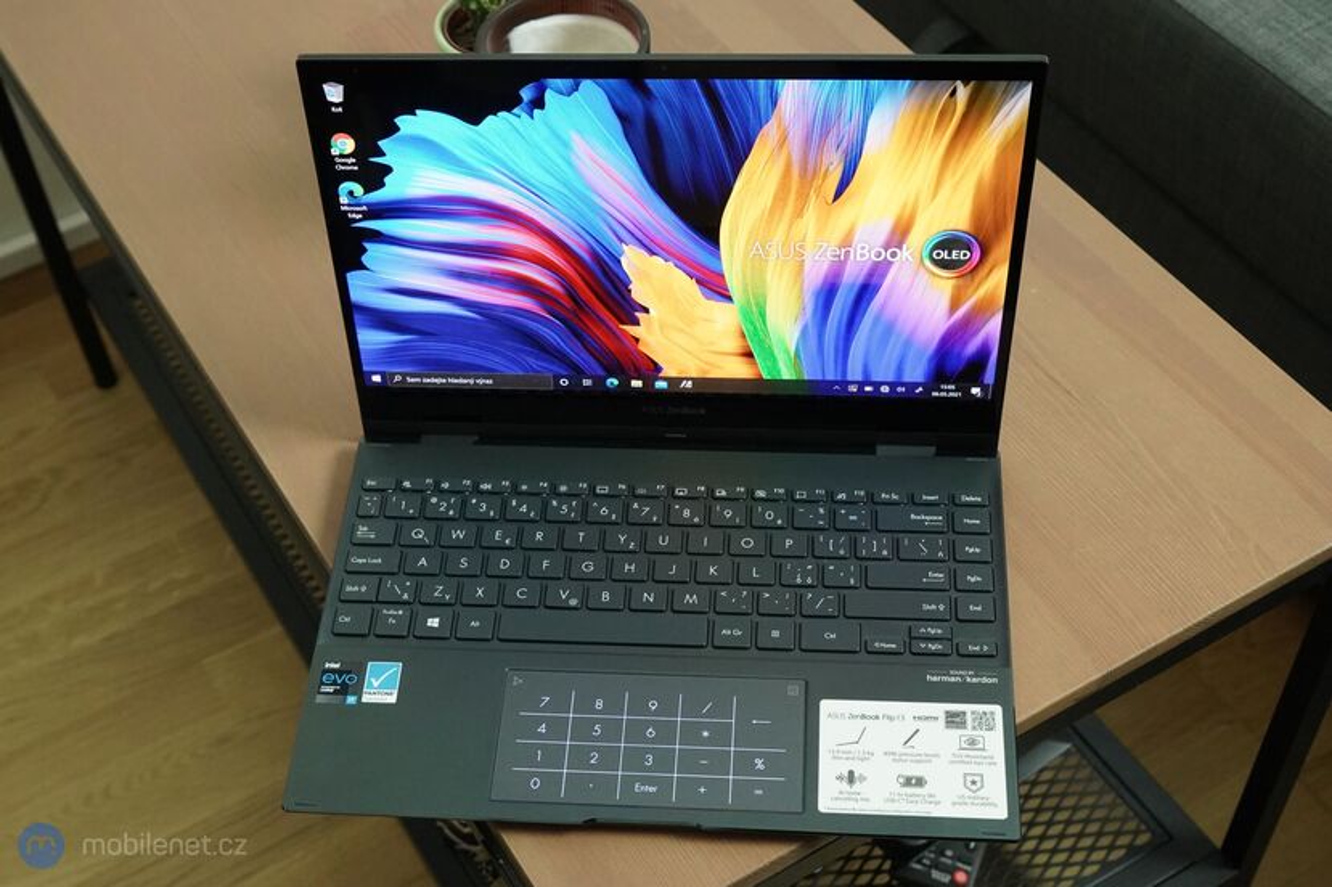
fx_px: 1294
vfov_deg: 37.8
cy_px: 444
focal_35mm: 35
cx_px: 666
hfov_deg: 54.5
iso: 5000
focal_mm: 35
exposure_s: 1/200
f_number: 6.3
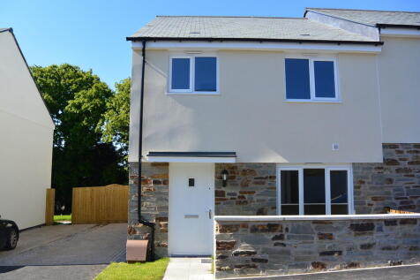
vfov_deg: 44.9
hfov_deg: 63.7
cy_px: 140
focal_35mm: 29
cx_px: 210
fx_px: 338
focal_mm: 11
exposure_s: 1/400
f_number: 4.5
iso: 100
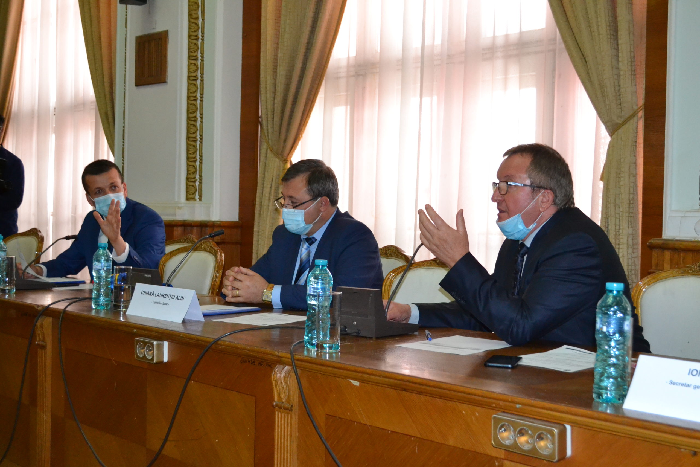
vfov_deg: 28.1
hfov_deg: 41.1
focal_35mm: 48
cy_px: 234
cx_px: 350
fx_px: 933
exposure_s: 1/60
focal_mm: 32
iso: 2800
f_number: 4.8
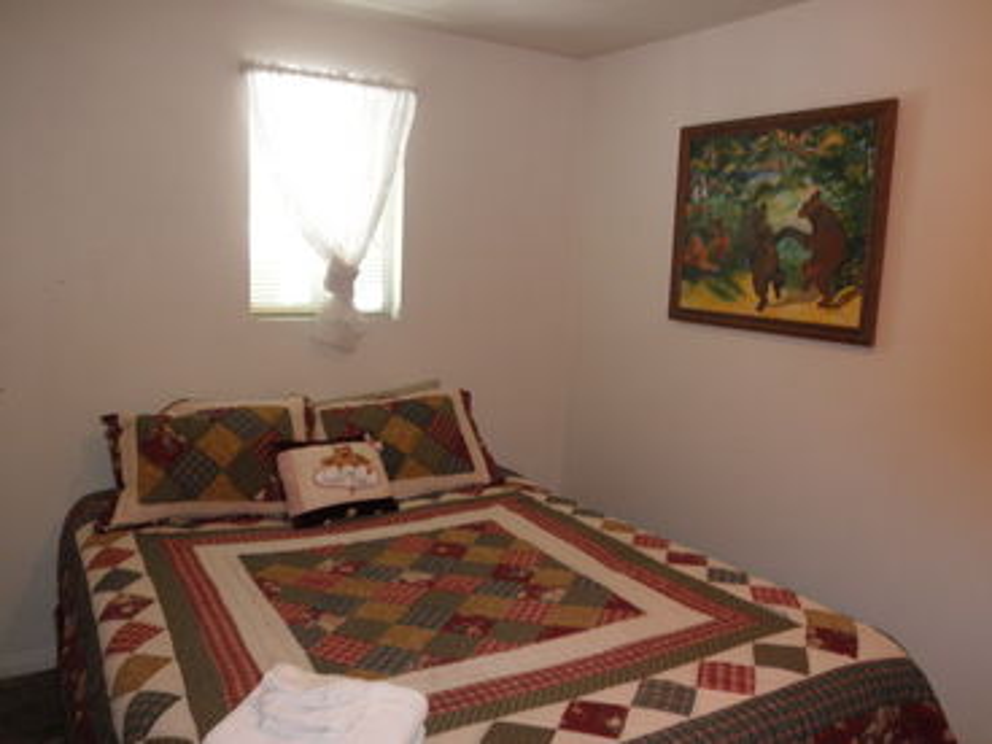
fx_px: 802
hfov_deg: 63.4
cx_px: 496
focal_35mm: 28
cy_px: 372
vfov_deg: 49.7
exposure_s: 1/30
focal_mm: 5
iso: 200
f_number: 3
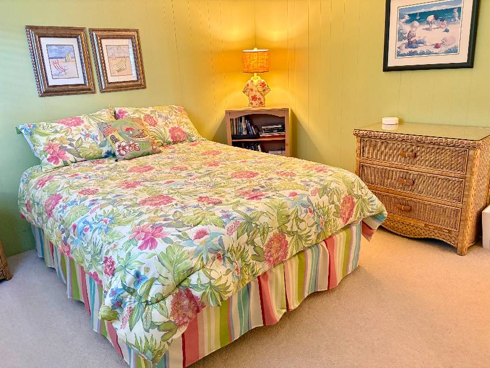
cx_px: 245
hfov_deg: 67.3
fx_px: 368
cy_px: 184
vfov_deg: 53.0
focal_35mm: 26
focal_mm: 5.96
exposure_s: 1/30
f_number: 1.6
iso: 500
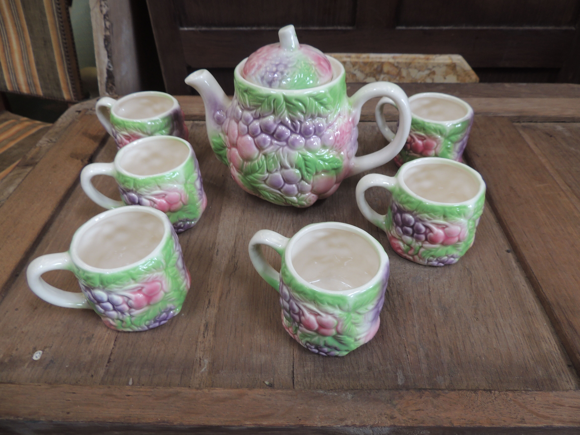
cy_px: 218
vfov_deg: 56.8
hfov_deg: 71.6
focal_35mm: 24
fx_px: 402
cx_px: 290
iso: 125
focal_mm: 4.3
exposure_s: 1/15
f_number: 3
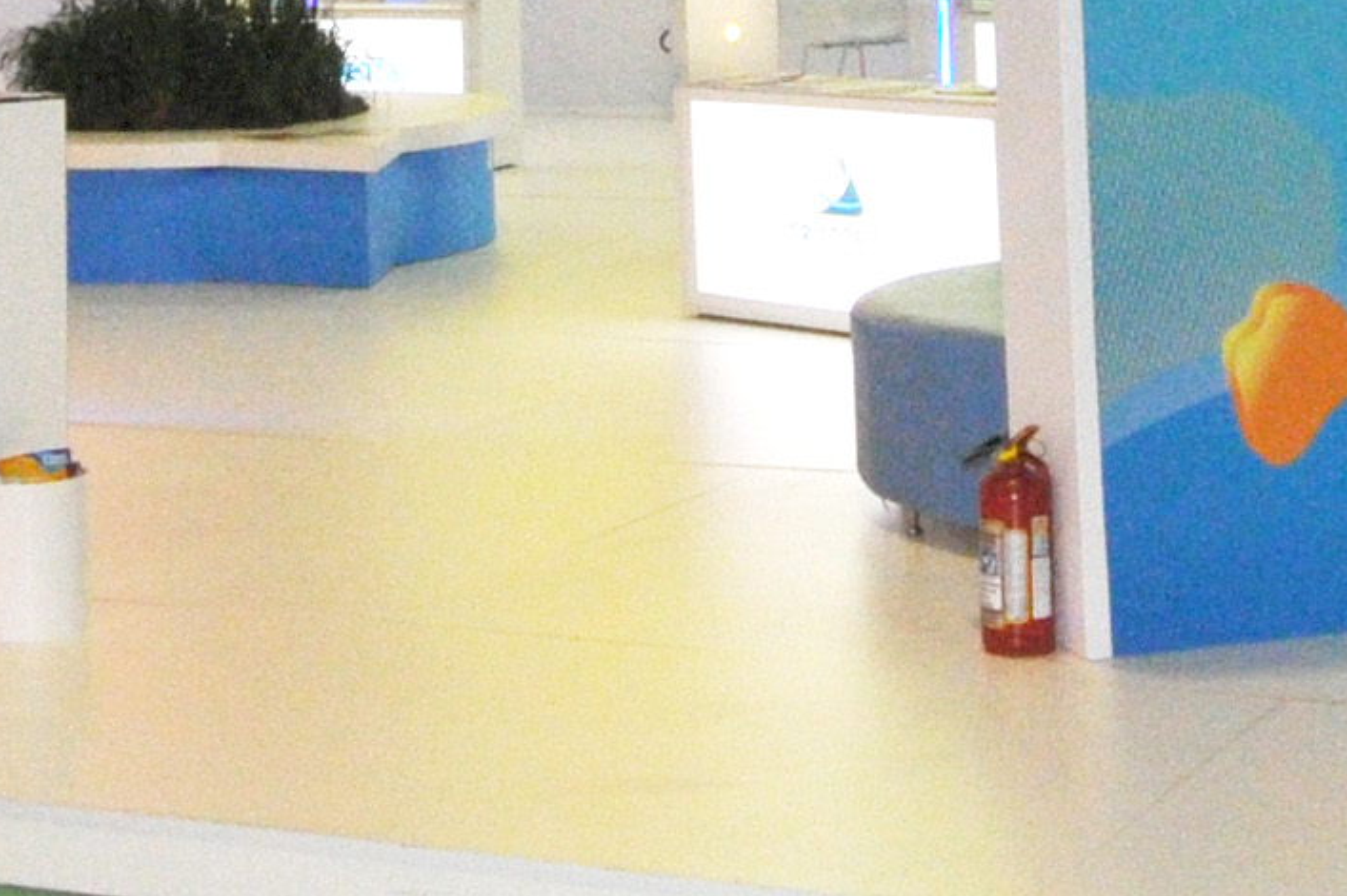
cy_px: -522
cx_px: 570
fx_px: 3739
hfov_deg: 20.4
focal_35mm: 100
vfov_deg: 12.8
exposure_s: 1/60
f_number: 9
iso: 1000
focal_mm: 11
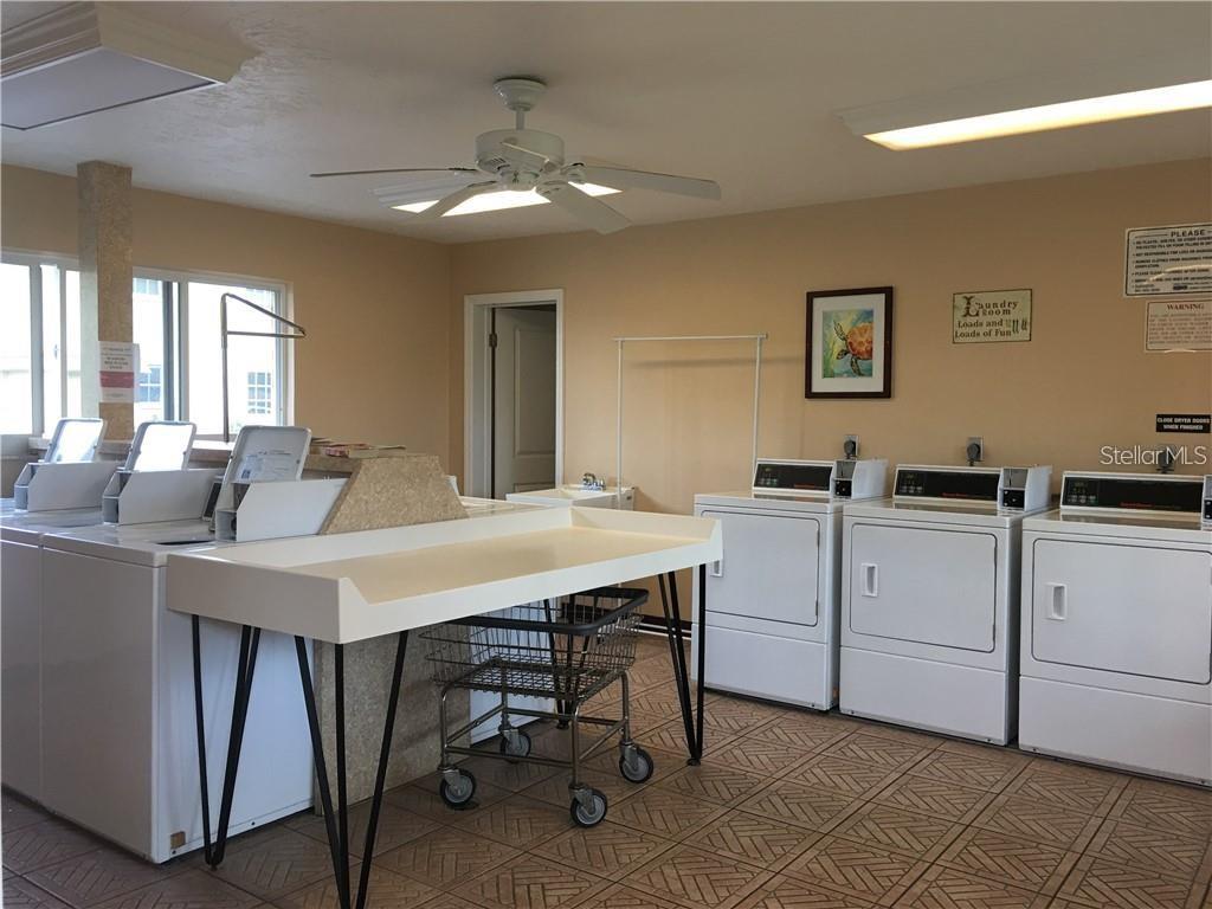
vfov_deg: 48.2
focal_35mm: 29
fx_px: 1015
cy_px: 454
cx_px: 606
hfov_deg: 61.7
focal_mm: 4.15
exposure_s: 1/30
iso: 32
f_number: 2.2
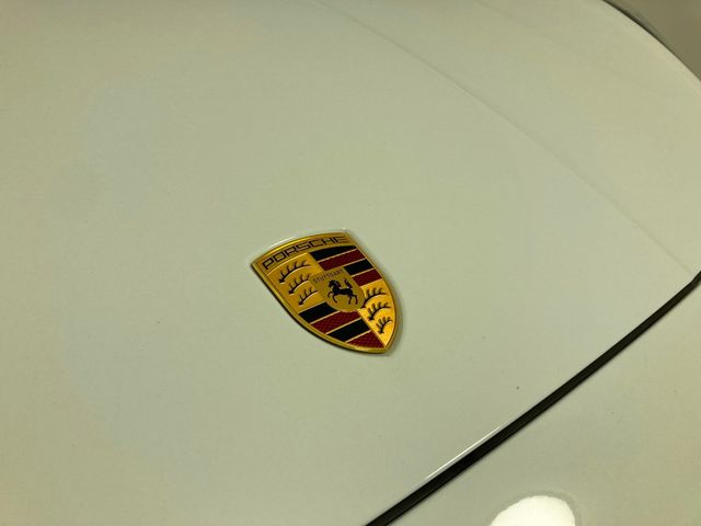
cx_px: 350
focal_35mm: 28
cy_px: 263
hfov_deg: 63.4
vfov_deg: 49.7
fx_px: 567
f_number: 1.8
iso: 20
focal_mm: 3.99
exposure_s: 1/842
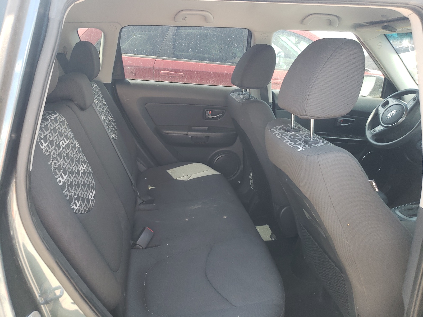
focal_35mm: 26
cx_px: 212
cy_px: 158
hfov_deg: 67.3
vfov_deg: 53.1
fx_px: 318
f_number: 1.5
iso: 65
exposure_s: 1/120
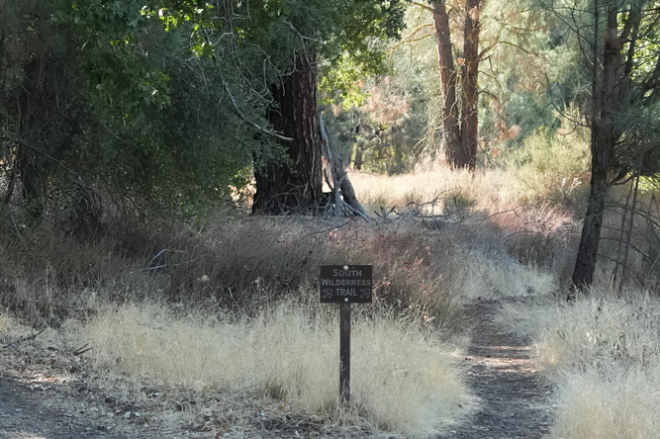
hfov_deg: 12.6
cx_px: 48
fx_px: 2968
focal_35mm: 162
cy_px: 127
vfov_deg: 8.5
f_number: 4.5
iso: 3200
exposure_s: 1/1600
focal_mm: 50
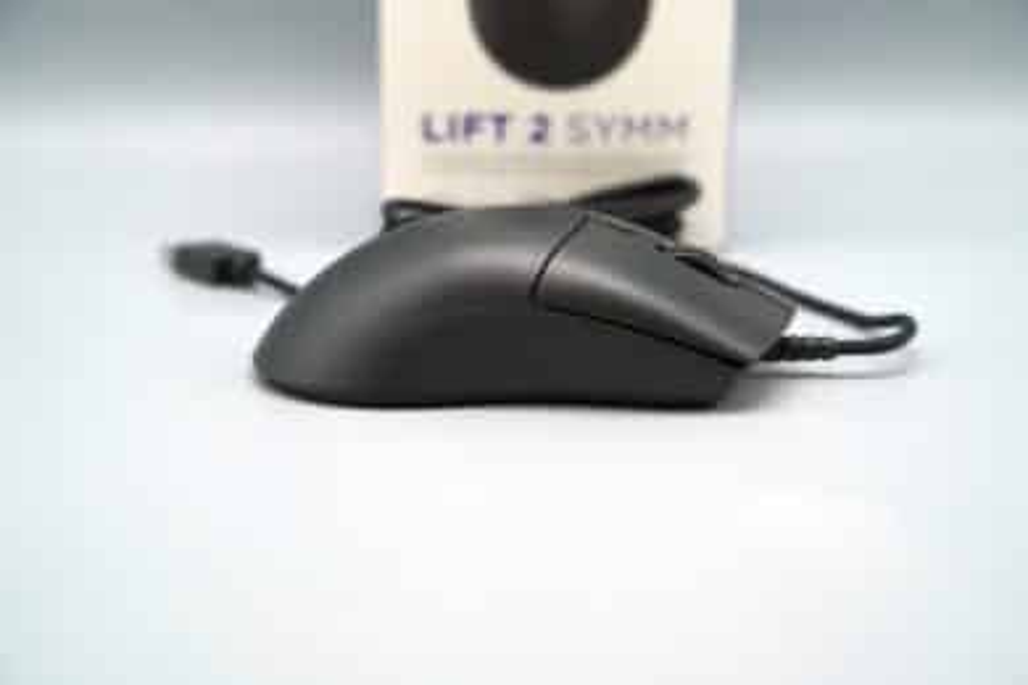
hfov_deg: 29.2
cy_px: 342
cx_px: 514
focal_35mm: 69
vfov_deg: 19.7
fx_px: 1970
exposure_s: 1/80
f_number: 5.6
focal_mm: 69
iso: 200
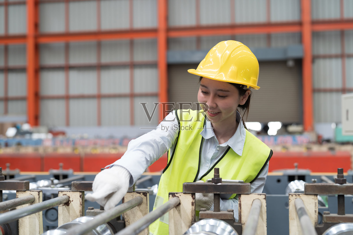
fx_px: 490
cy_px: 118
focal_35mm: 50
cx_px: 176
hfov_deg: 39.6
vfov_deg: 27.0
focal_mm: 50
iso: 500
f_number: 2.5
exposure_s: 1/250
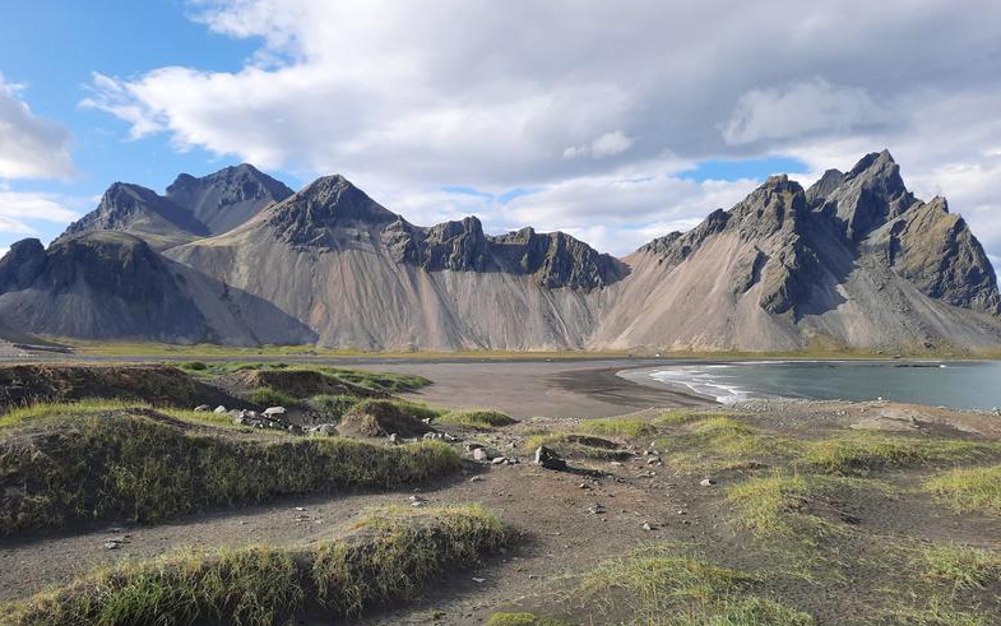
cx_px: 492
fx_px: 737
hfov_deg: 68.4
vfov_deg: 46.0
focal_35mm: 27
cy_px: 349
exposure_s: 1/923
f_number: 2
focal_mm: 4.6
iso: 32
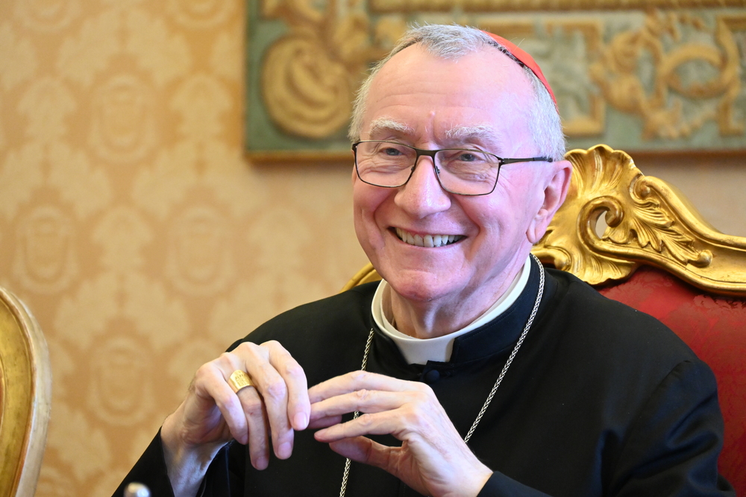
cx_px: 373
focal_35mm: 172
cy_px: 248
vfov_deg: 8.0
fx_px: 3575
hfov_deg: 11.9
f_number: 6
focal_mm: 115
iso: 3200
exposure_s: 1/60
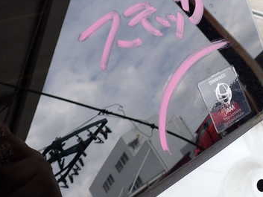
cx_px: 165
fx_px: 388
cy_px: 80
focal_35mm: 51
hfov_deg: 37.2
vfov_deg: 28.5
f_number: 3.2
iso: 100
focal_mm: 5.4
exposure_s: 1/200
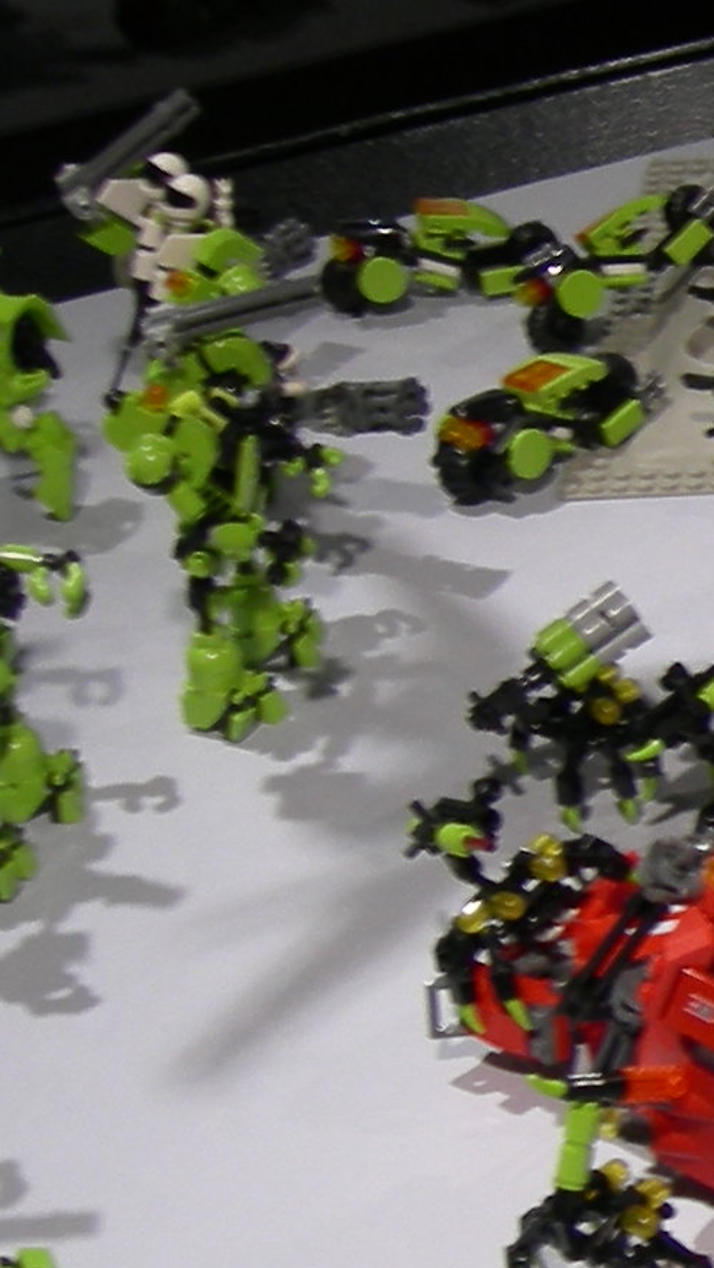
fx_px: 3903
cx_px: 1722
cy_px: 829
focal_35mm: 116
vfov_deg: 18.4
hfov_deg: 9.3
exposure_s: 1/16.4
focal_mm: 7.5
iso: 64
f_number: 2.7
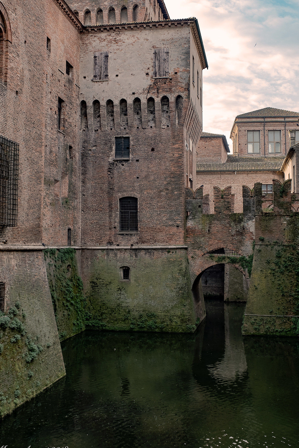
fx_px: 523
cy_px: 205
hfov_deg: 31.9
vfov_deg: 46.4
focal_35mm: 42
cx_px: 150
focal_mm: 23.4
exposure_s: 1/125
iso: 200
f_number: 5.6
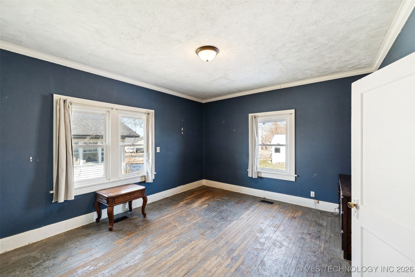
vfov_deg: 81.2
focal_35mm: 14
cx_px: 208
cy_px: 138
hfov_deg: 104.3
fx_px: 161
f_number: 2.8
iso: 400
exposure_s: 1/200
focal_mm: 14
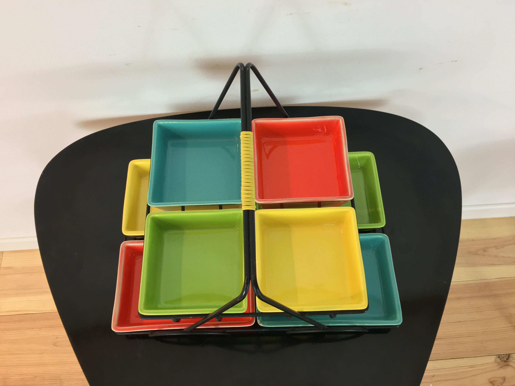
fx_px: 431
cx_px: 258
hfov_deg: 61.7
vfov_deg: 48.2
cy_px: 193
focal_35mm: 29
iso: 64
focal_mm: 4.15
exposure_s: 1/33
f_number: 2.2
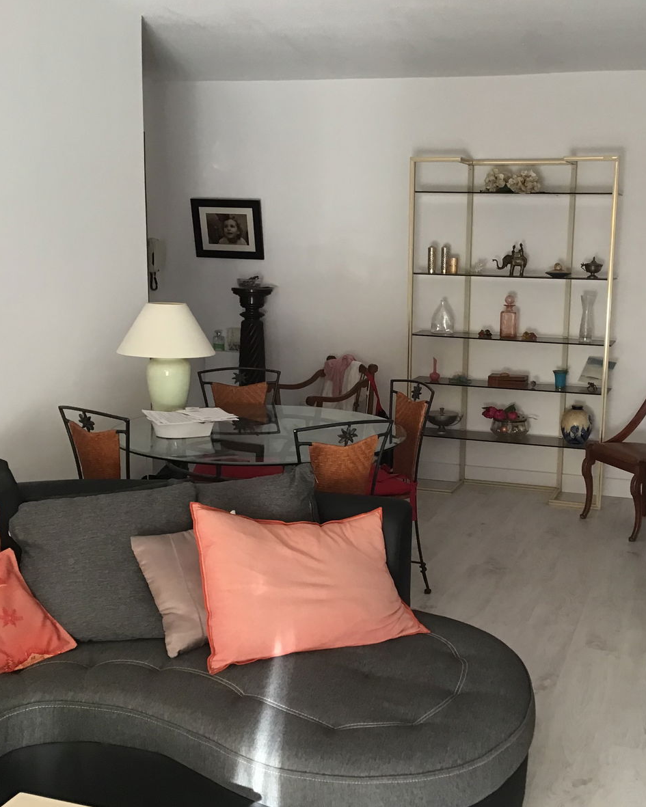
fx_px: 980
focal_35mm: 41
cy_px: 402
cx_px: 412
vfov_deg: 44.8
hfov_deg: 36.2
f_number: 2.4
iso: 100
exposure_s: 1/33
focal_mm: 3.3
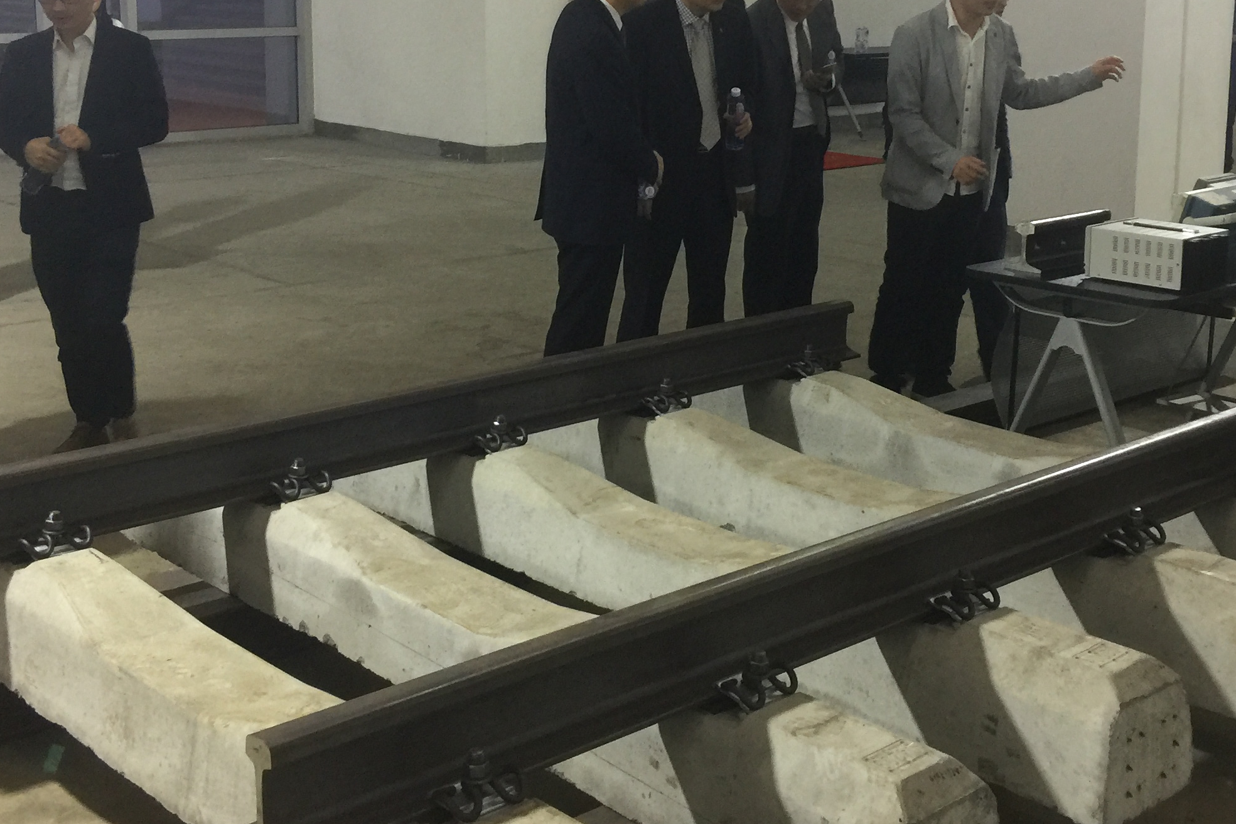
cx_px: 657
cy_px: 238
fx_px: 1717
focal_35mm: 50
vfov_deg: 26.7
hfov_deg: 39.6
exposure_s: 1/17
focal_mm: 4.15
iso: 80
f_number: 2.2
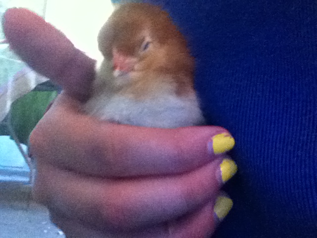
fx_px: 321
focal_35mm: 35
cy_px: 119
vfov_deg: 40.7
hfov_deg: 52.6
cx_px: 158
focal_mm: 3.85
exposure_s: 1/30
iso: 1600
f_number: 2.4
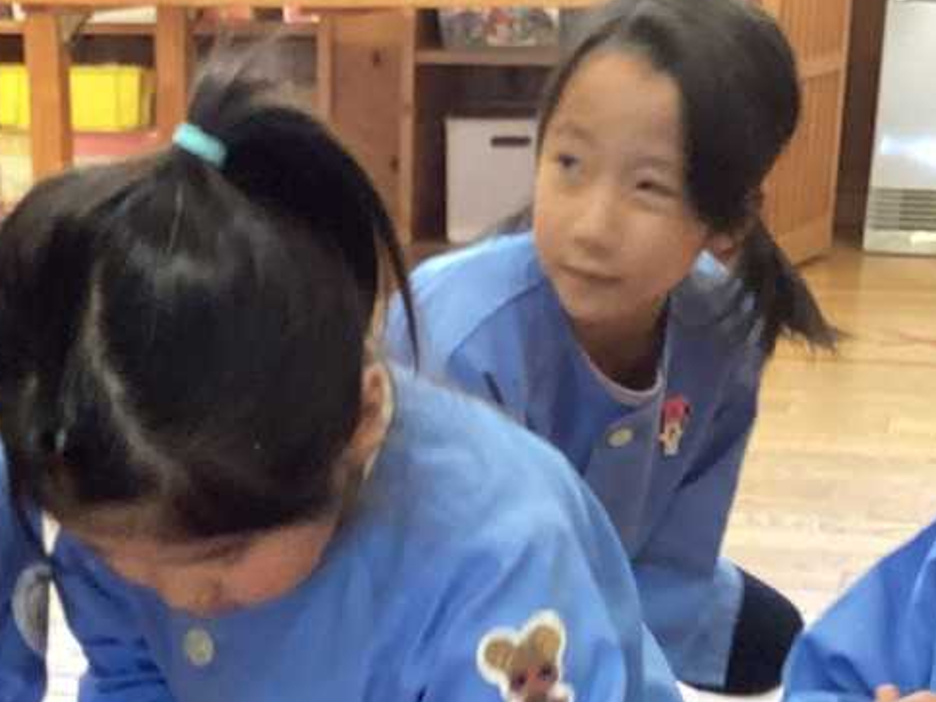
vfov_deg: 17.4
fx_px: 2217
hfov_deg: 23.6
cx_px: 249
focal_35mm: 82
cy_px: 774
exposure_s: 1/60
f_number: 2.4
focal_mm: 3.3
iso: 160
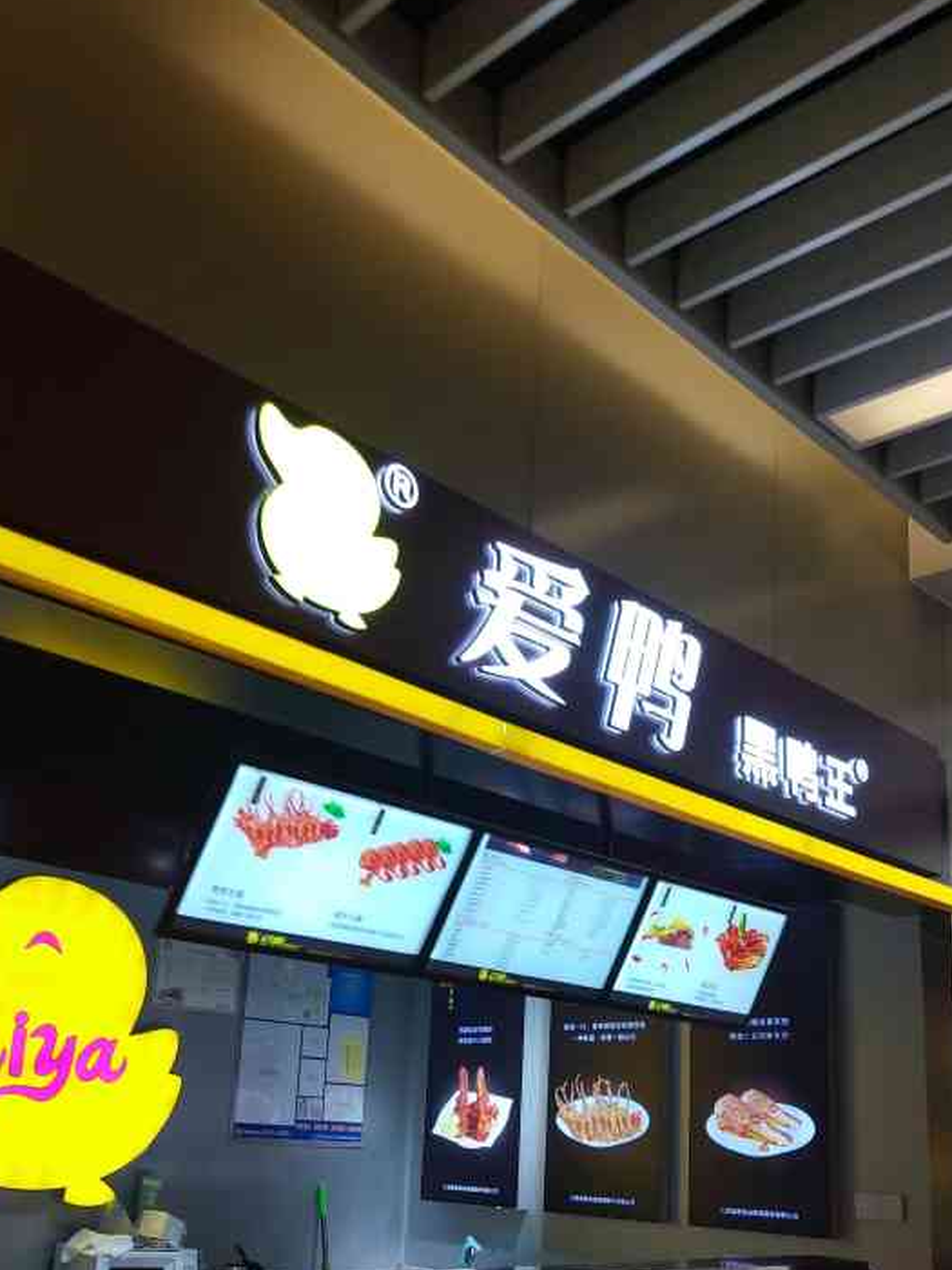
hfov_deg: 36.0
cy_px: 817
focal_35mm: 40
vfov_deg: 46.3
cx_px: 473
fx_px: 1467
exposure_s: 1/100
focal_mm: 3.95
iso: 57
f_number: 1.8
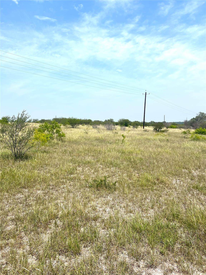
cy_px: 138
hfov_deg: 53.1
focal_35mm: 26
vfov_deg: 67.3
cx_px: 103
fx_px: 206
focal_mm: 5.7
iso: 50
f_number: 1.5
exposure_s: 1/6579
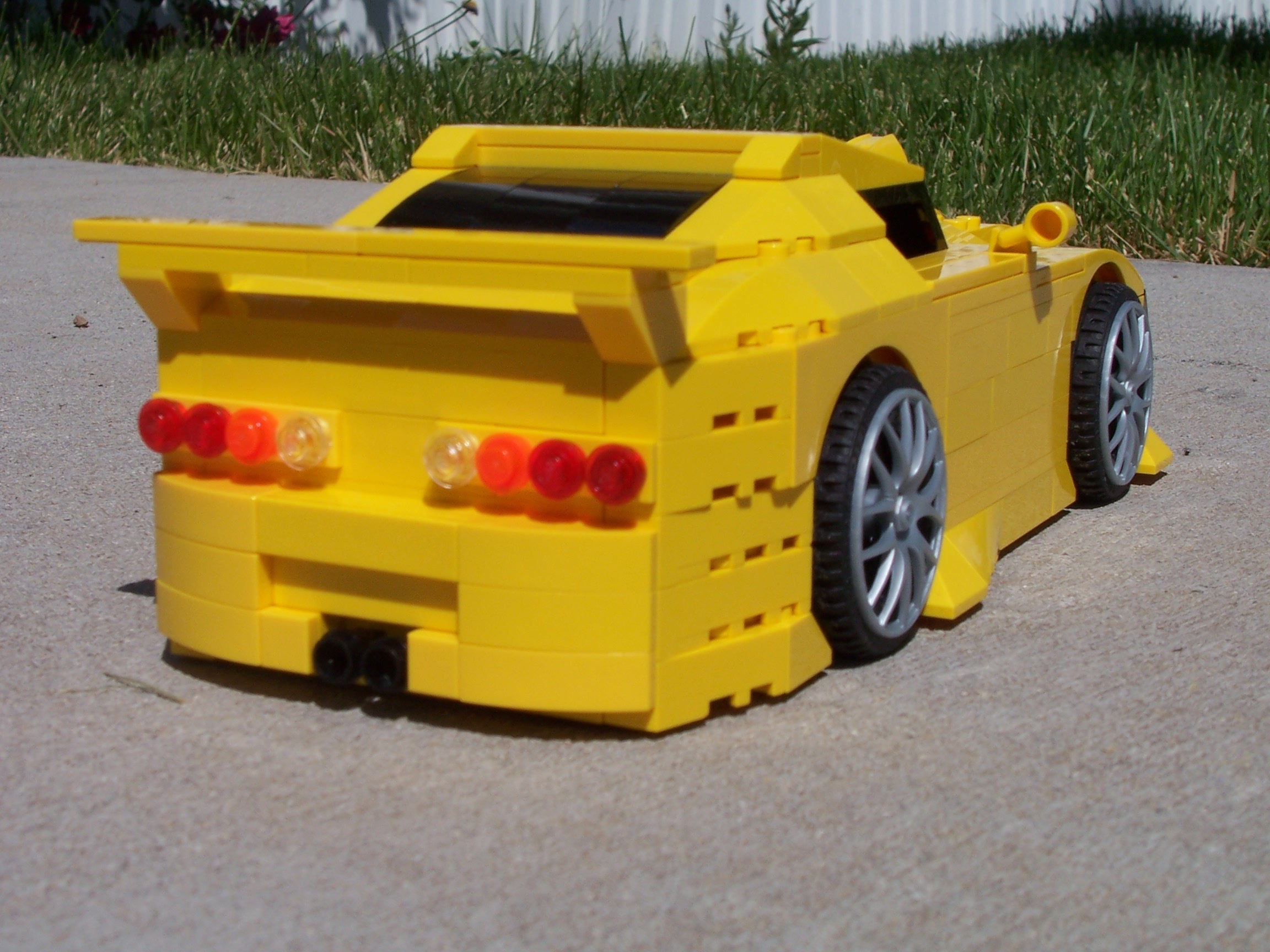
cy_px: 476
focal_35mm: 60
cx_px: 635
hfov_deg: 32.2
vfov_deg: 24.4
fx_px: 2201
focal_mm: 10.3
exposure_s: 1/1000
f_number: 5.6
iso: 80
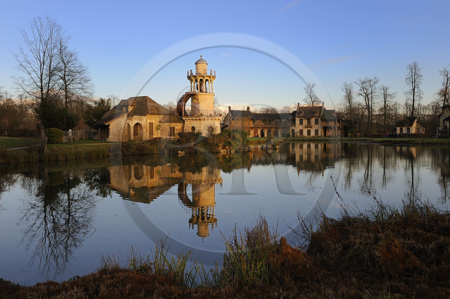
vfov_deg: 42.3
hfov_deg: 60.3
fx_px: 387
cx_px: 225
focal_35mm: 31
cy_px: 150
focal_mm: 31
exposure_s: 1/160
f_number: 8
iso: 200
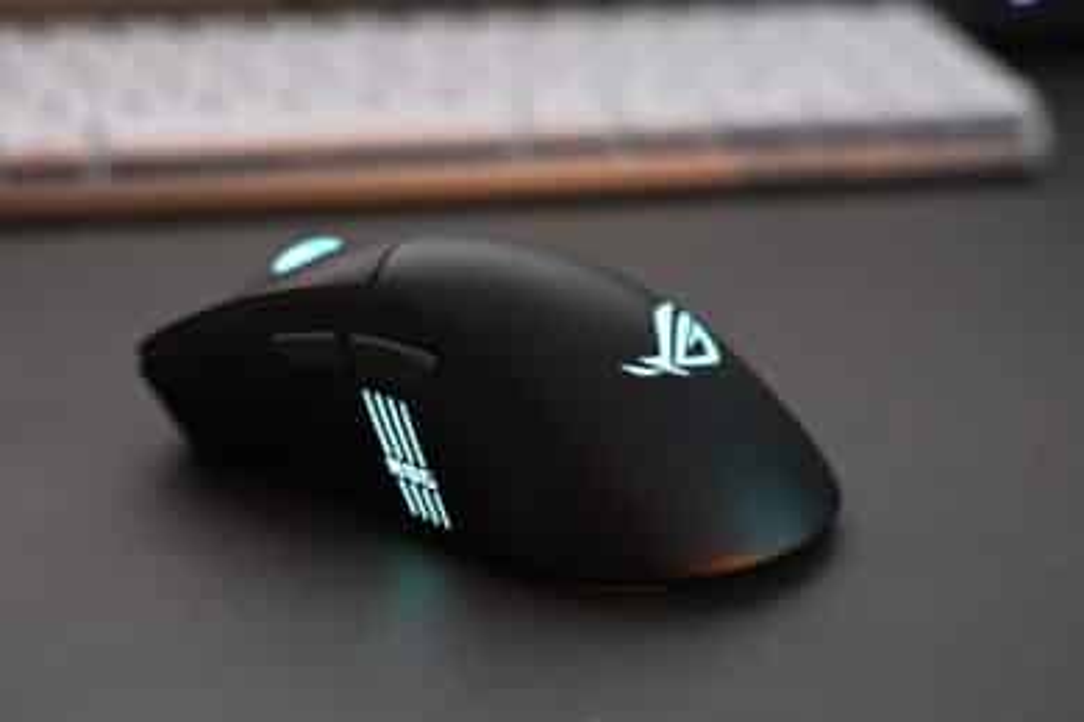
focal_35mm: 67
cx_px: 542
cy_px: 361
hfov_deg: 30.1
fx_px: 2017
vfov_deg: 20.3
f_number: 5
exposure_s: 1/40
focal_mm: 67
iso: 8000
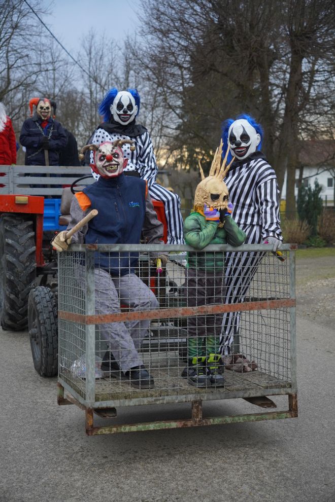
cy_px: 251
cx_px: 168
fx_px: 712
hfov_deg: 26.5
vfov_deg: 38.9
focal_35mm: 51
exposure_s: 1/250
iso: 640
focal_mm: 34
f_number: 3.2
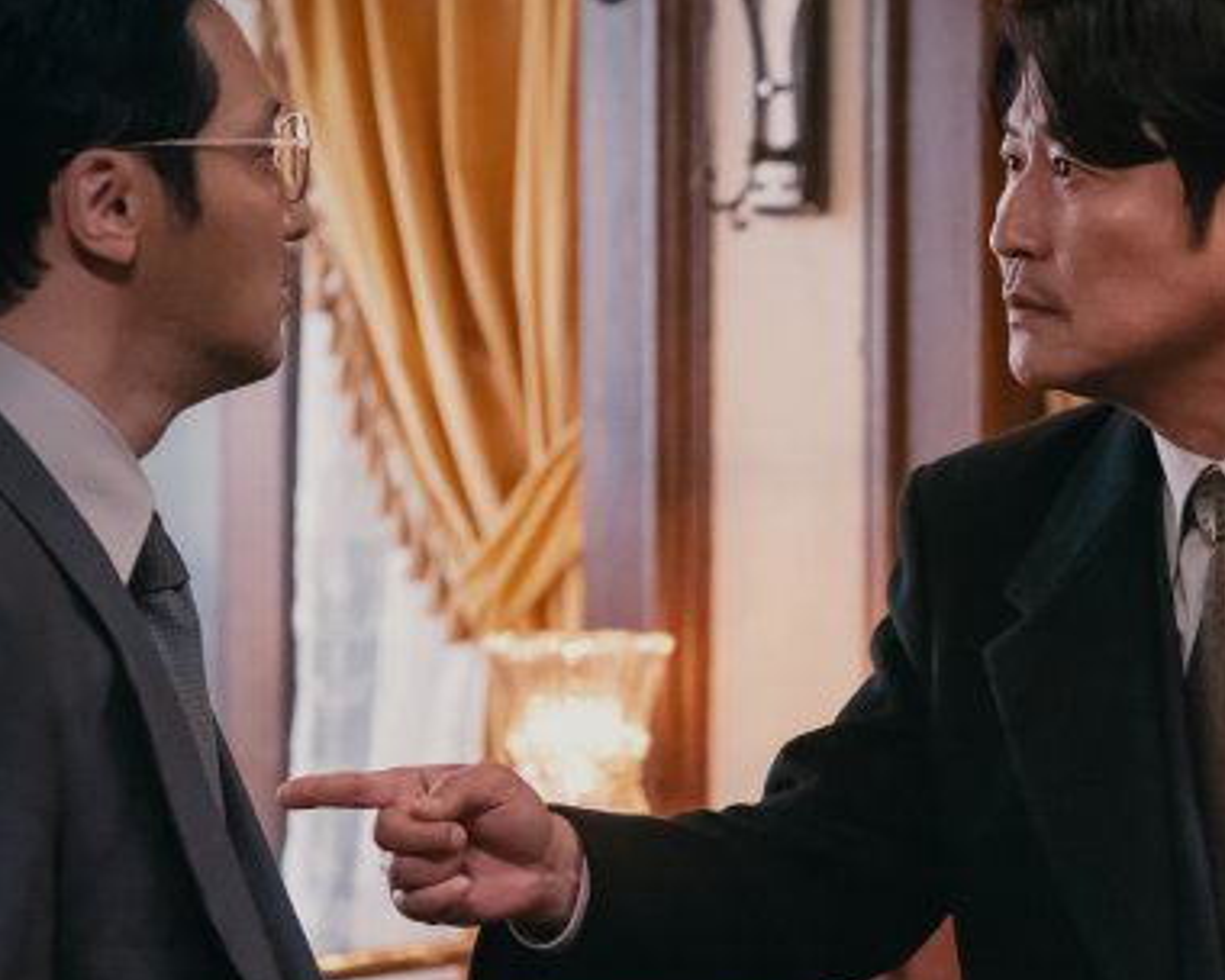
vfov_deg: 10.0
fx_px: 5583
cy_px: 693
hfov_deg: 12.5
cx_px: 974
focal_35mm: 154
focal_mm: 78
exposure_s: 1/100
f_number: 2.8
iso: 6400
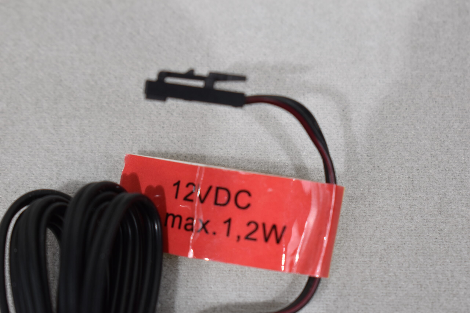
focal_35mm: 82
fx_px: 1077
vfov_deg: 16.6
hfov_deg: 24.6
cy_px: 156
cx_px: 235
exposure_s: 1/60
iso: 500
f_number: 5.6
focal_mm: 55
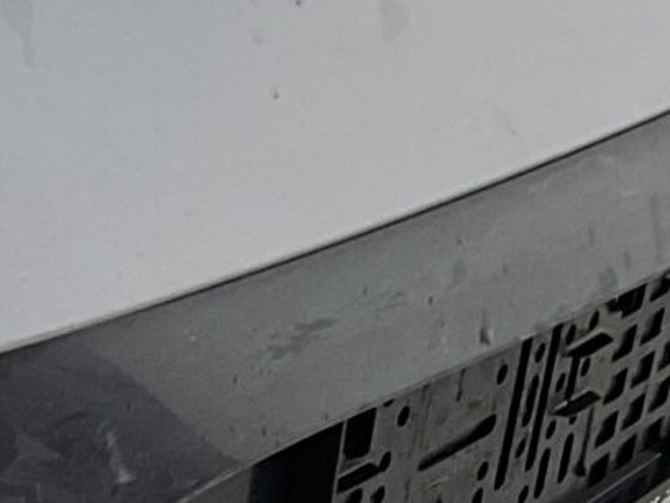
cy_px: 352
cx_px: -949
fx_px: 3523
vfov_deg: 8.2
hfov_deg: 9.6
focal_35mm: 182
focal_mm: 3
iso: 50
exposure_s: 1/100
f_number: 1.8
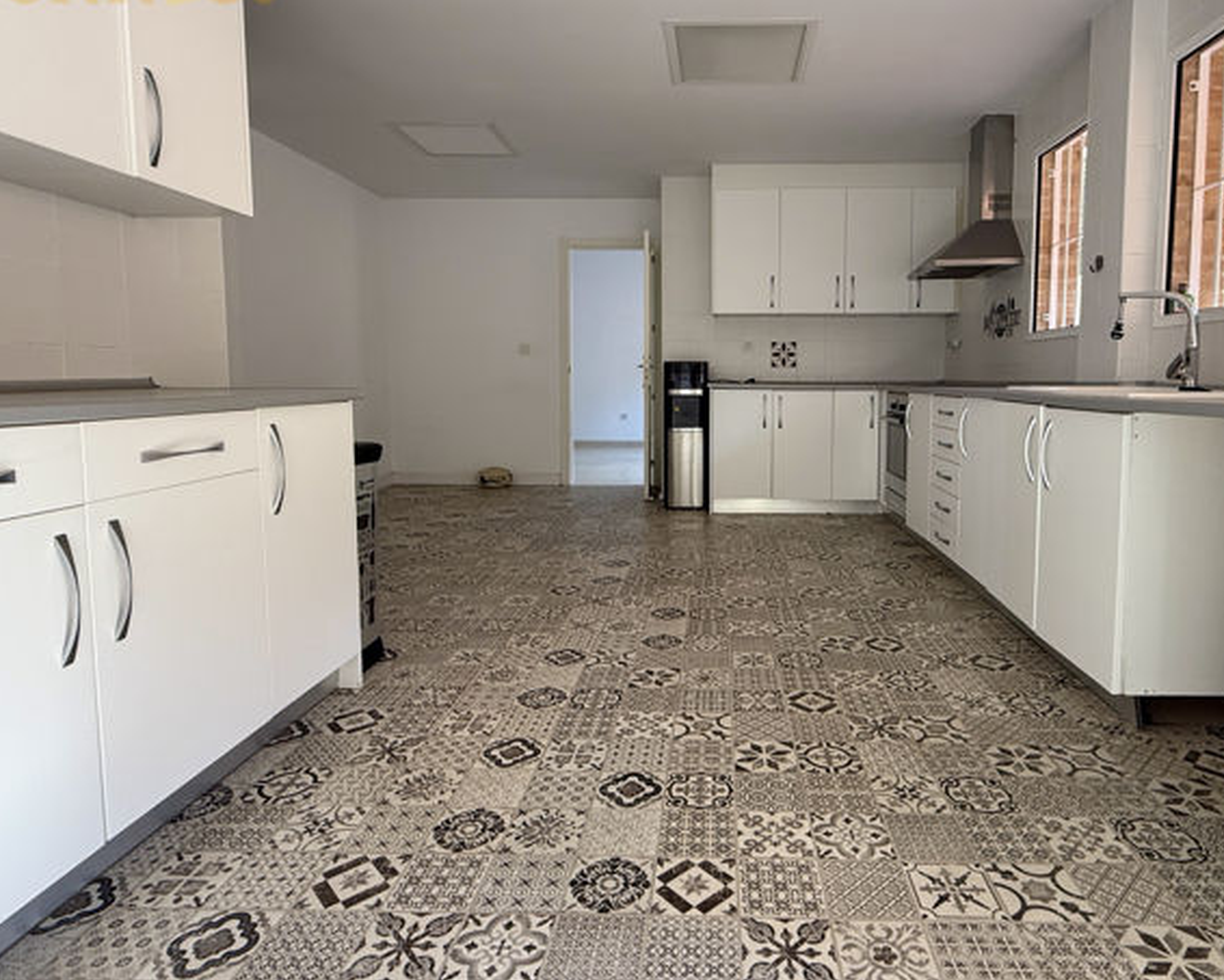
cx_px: 687
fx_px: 616
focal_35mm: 17
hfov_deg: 89.2
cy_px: 428
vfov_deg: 76.6
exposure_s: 1/99
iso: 100
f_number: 2.2
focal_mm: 2.22
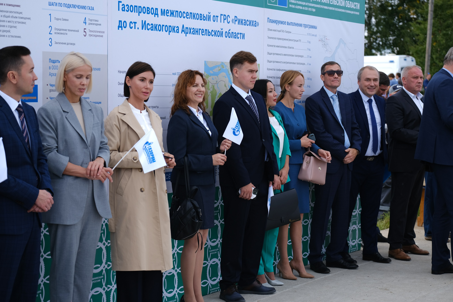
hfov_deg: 27.0
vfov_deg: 18.2
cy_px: 151
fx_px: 944
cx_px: 226
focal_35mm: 75
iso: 80
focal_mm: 50
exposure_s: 1/450
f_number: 2.8
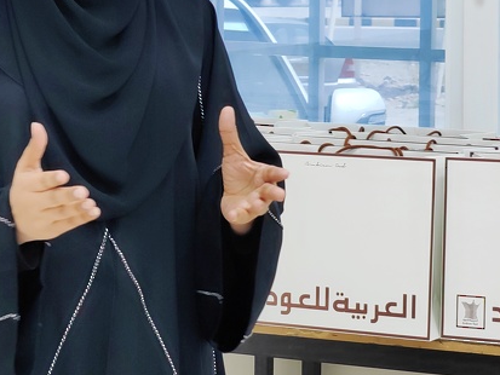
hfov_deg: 10.7
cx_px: 74
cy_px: 22
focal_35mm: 184
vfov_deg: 8.0
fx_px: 2659
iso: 160
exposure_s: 1/50
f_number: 3.5
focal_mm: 16.85
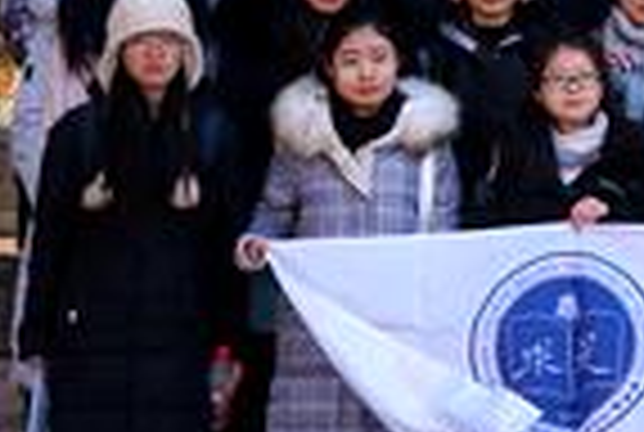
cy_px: -313
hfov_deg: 8.2
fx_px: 4320
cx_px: 1135
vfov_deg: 5.6
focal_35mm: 241
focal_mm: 54
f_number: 5
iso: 160
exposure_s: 1/160
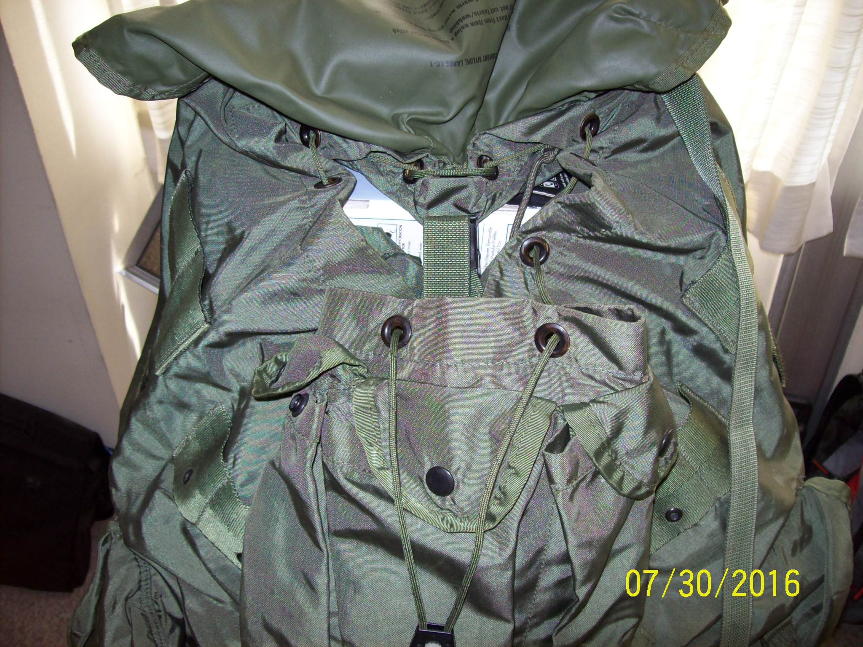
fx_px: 898
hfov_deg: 51.4
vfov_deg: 39.7
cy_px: 324
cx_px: 432
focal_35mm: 36
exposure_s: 1/64
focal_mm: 6
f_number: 2.7
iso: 80
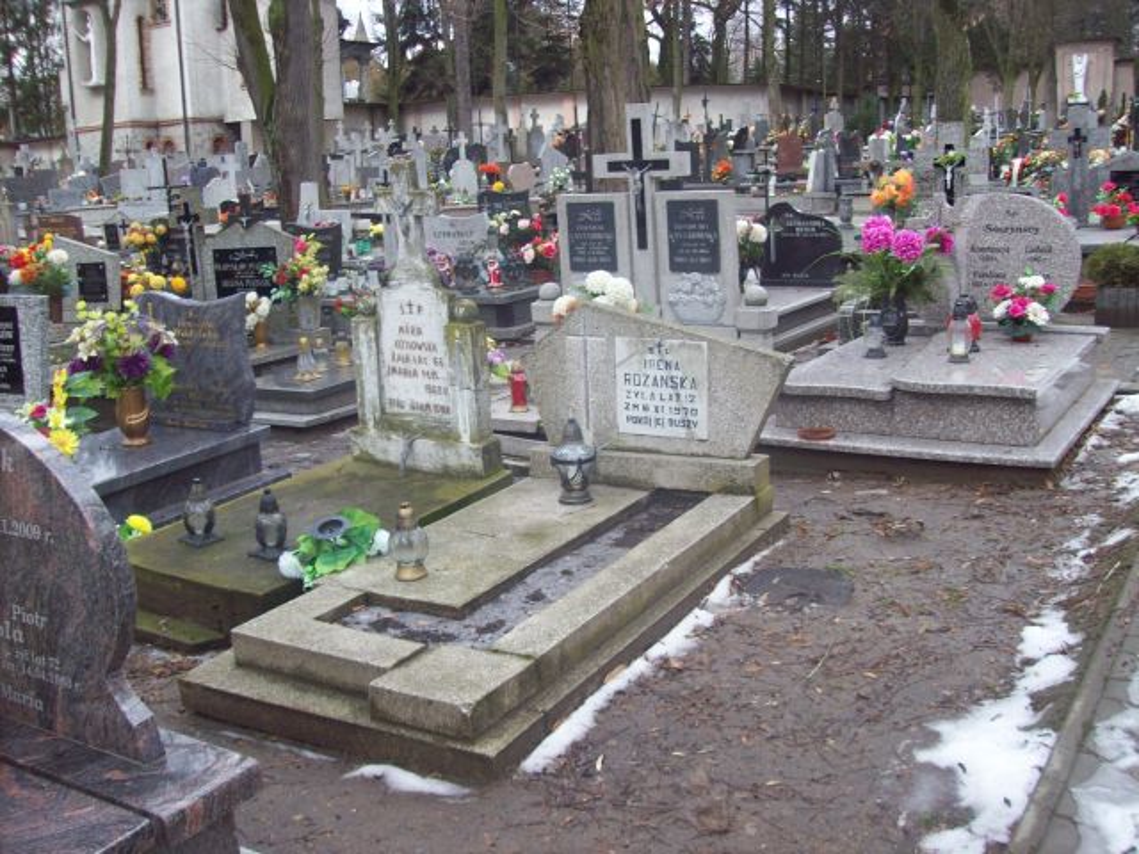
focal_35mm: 36
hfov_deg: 51.4
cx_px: 570
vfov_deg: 39.7
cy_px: 427
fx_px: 1185
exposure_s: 1/83.1
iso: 80
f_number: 2.7
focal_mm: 6
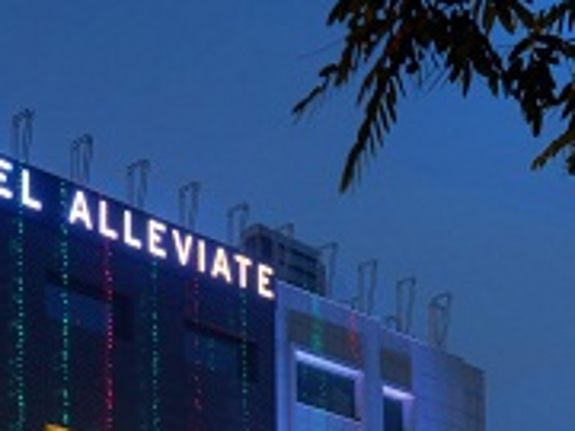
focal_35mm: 73
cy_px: 504
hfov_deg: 26.3
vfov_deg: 19.1
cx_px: 438
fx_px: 1213
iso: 250
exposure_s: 15
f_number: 22
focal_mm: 24
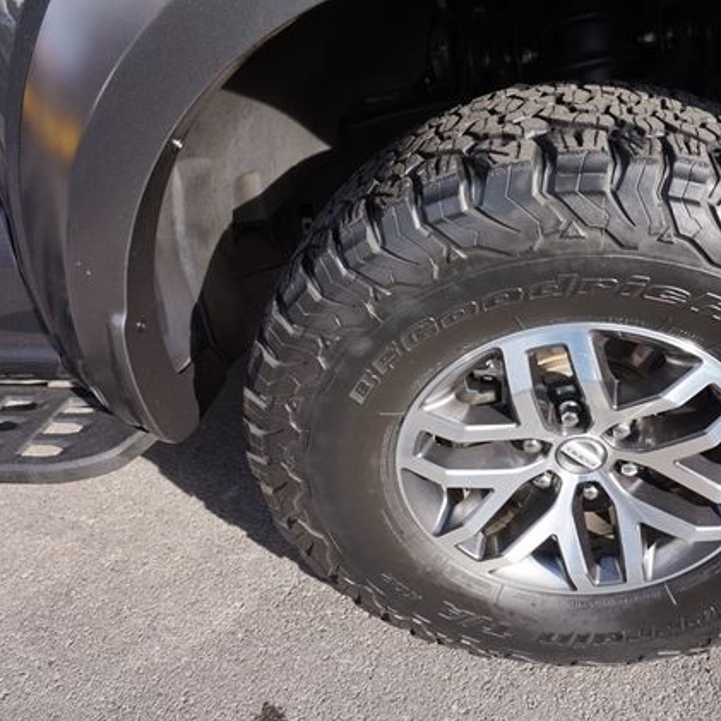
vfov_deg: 52.5
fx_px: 731
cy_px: 363
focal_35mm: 31
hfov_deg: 50.9
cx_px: 517
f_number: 4.5
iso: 100
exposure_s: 1/160
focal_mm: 16
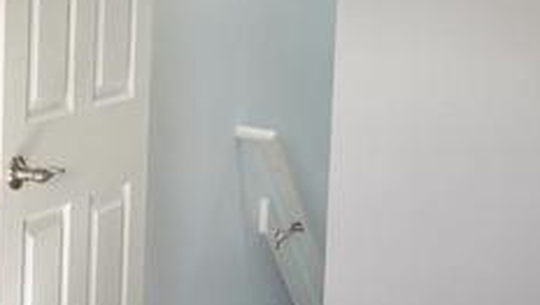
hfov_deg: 15.6
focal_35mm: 130
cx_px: -177
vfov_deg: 9.3
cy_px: 98
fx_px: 1863
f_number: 8
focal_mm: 20
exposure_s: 1/3
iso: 100
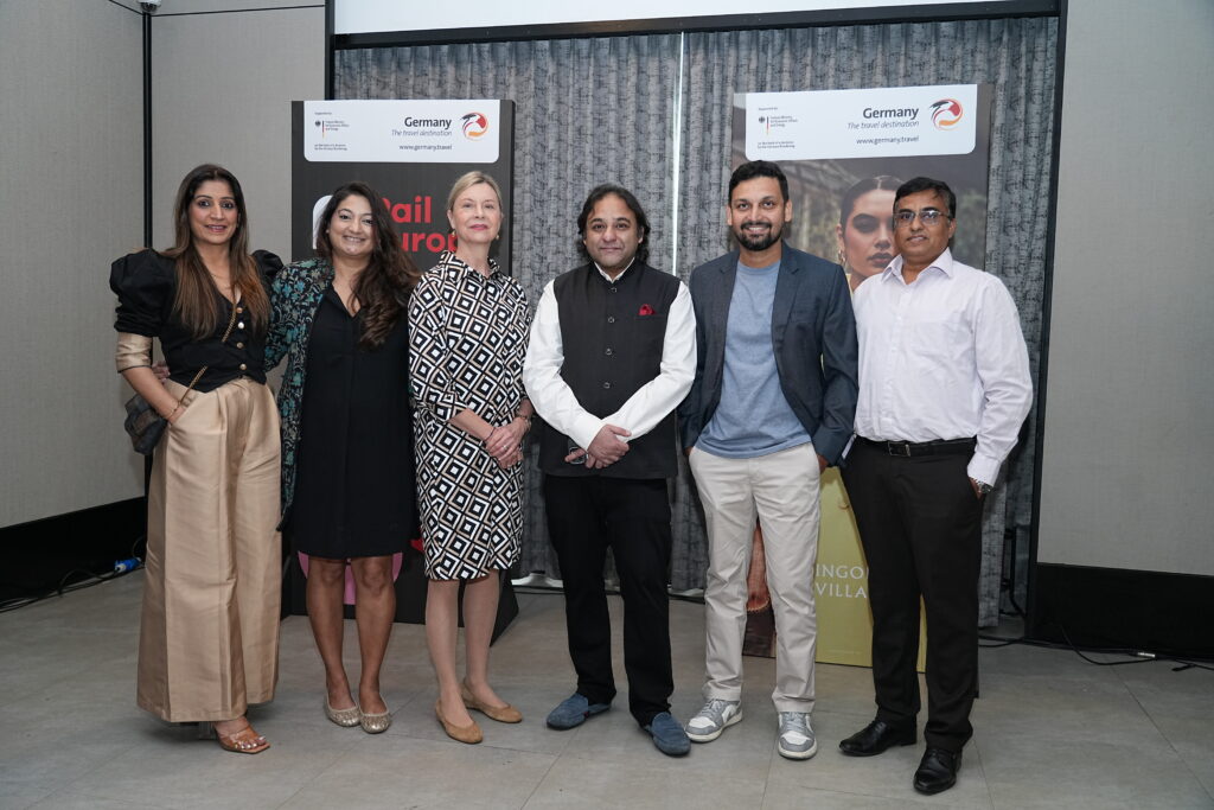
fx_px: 978
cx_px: 607
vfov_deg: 45.0
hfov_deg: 63.7
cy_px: 405
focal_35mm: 29
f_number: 4
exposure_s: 1/100
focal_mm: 29
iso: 800
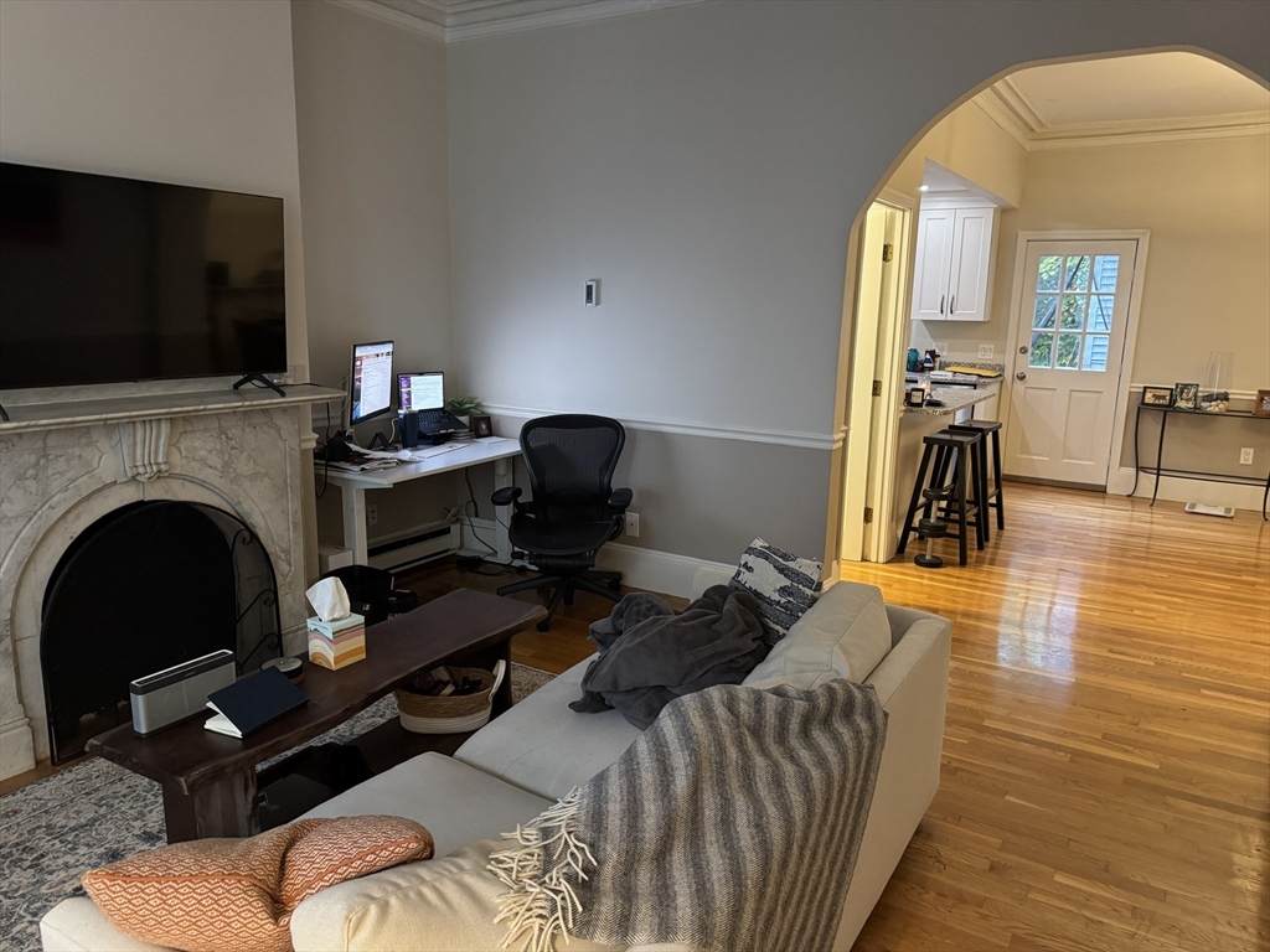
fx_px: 881
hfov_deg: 71.6
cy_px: 476
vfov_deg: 56.8
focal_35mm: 24
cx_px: 635
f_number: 1.78
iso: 640
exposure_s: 1/40
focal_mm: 6.76
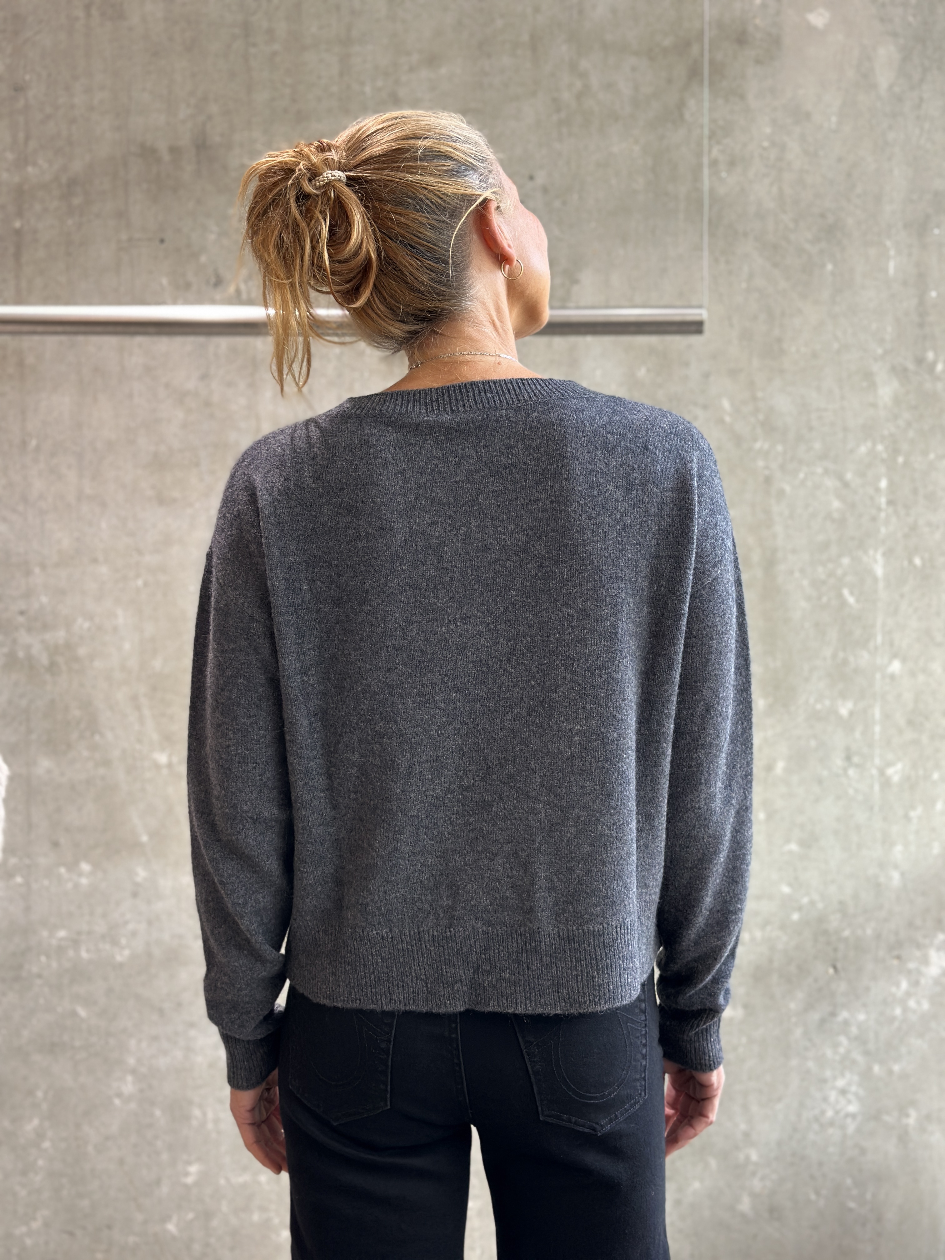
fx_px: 1747
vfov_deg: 39.7
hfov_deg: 30.3
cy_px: 630
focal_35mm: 48
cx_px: 472
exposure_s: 1/89
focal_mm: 6.86
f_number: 1.78
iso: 125
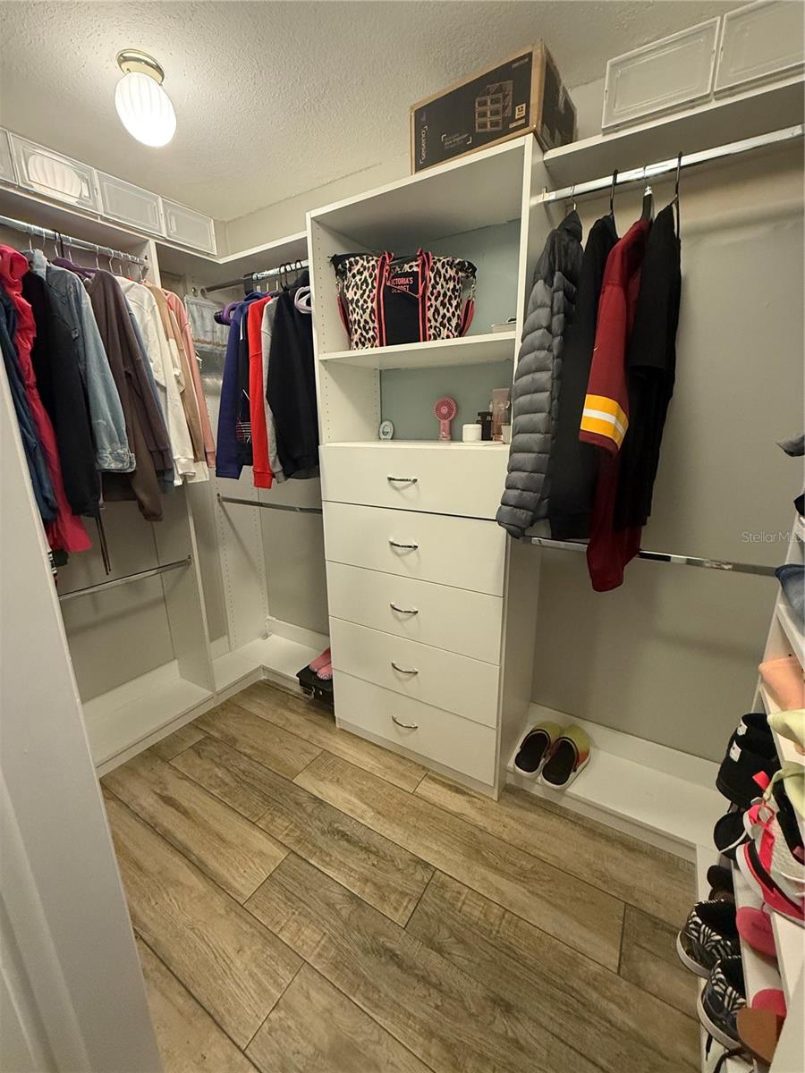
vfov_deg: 102.1
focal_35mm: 14
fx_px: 434
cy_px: 536
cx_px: 402
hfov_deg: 85.7
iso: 500
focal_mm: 2.22
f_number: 2.2
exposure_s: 1/60
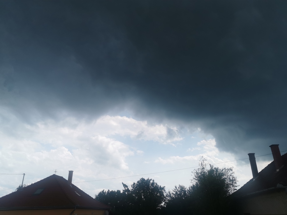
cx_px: 144
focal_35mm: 27
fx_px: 224
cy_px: 108
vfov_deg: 51.4
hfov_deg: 65.3
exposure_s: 1/3663
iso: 50
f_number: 1.6
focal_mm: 5.56
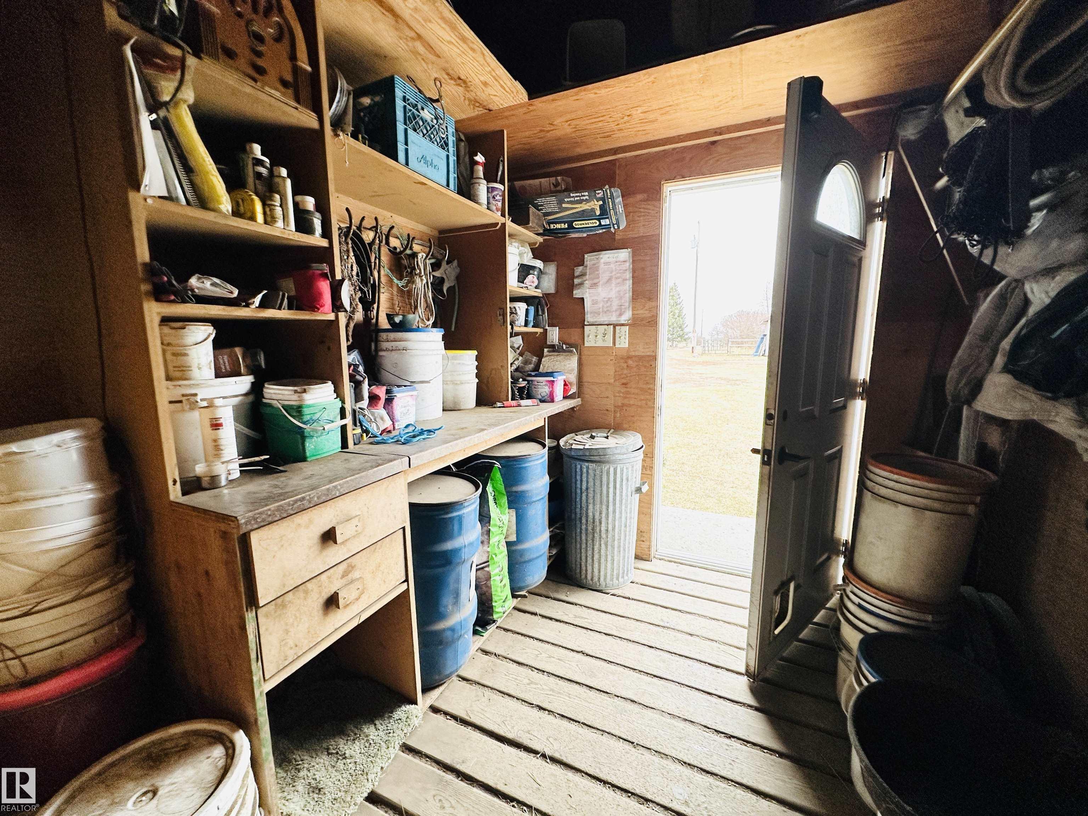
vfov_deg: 85.7
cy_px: 408
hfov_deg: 102.1
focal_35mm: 14
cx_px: 544
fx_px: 440
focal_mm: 2.22
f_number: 2.2
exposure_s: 1/99
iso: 125
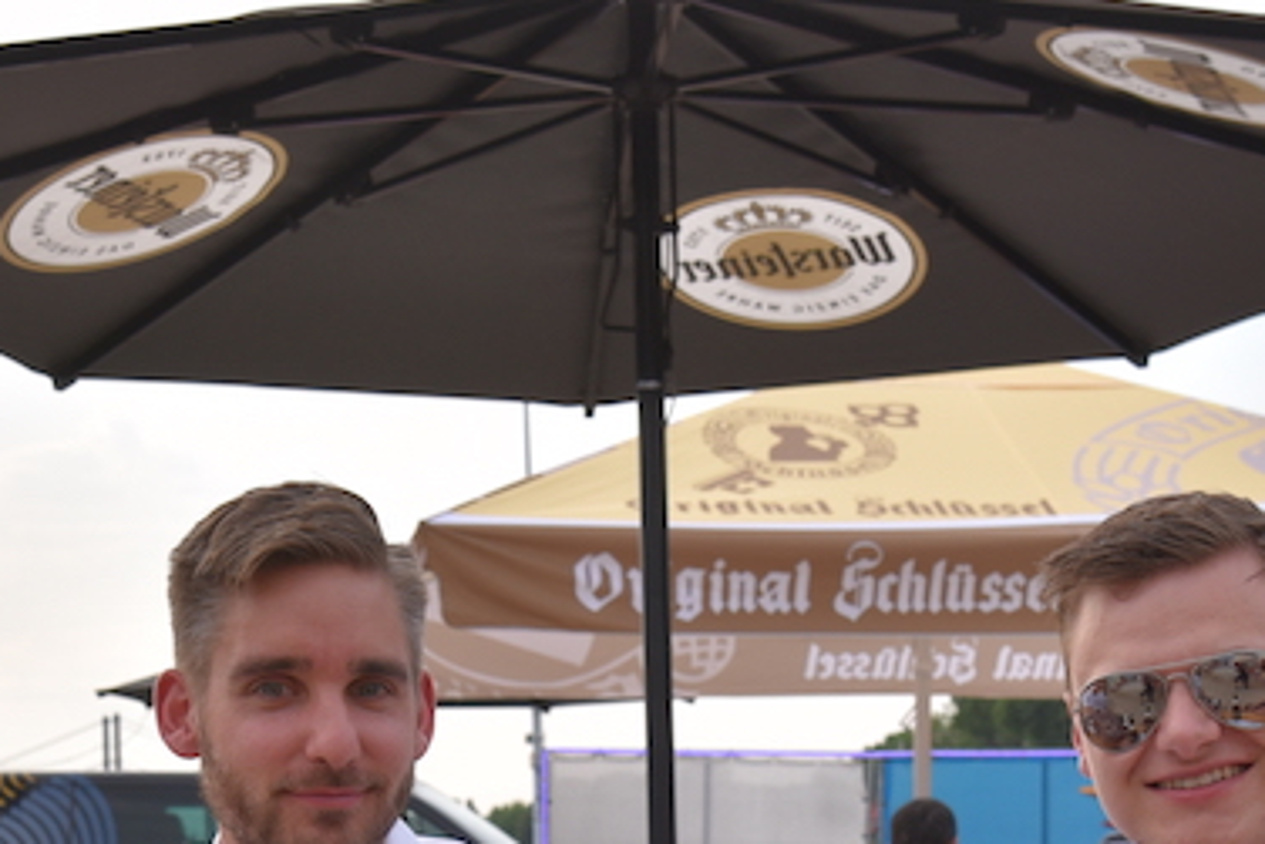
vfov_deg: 12.2
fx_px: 3831
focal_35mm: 109
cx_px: 521
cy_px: 1096
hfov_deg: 18.7
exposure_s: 1/250
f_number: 8
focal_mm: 40
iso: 280
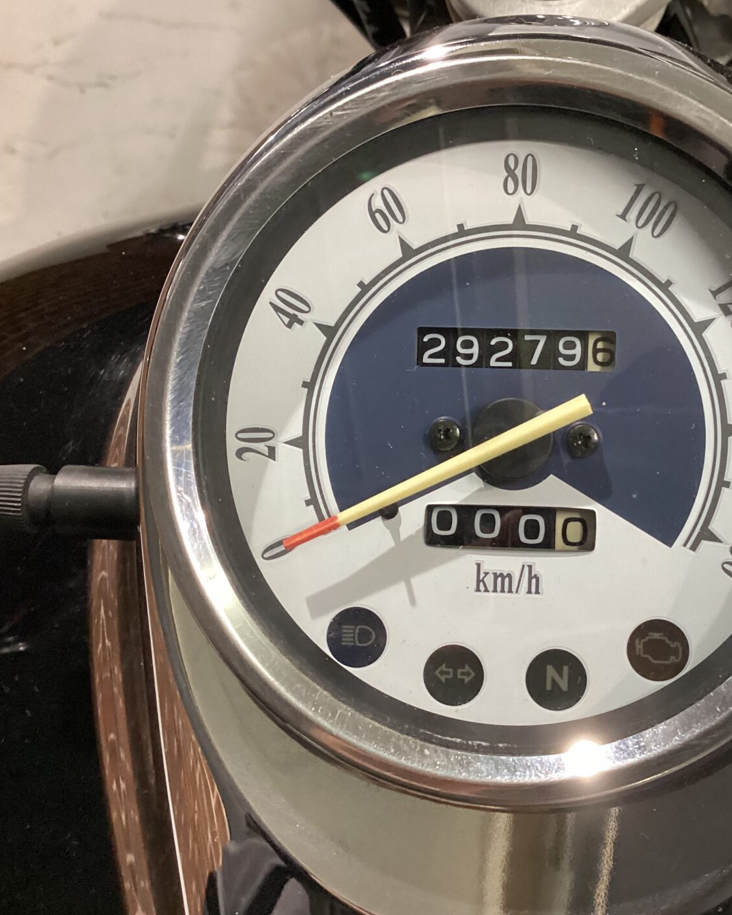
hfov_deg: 36.2
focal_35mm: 41
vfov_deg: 44.8
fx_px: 1110
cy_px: 462
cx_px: 476
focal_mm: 3.3
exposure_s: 1/60
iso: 320
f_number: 2.4
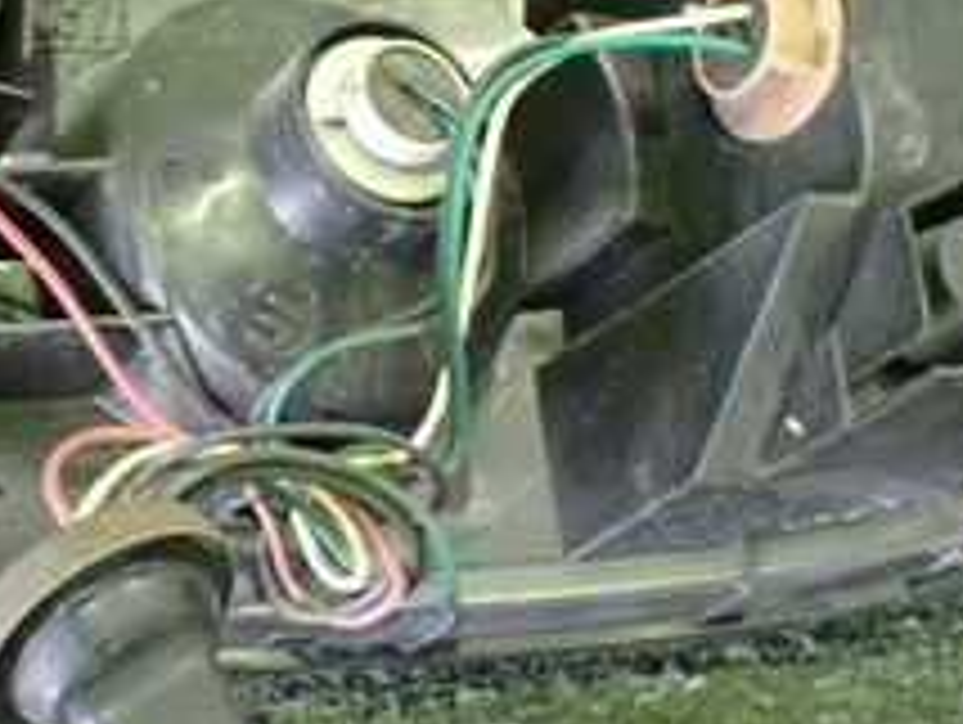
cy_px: 211
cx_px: 364
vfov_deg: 17.5
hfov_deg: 23.2
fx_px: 2339
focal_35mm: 84
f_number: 2.3
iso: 1250
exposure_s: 1/30
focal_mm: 5.4
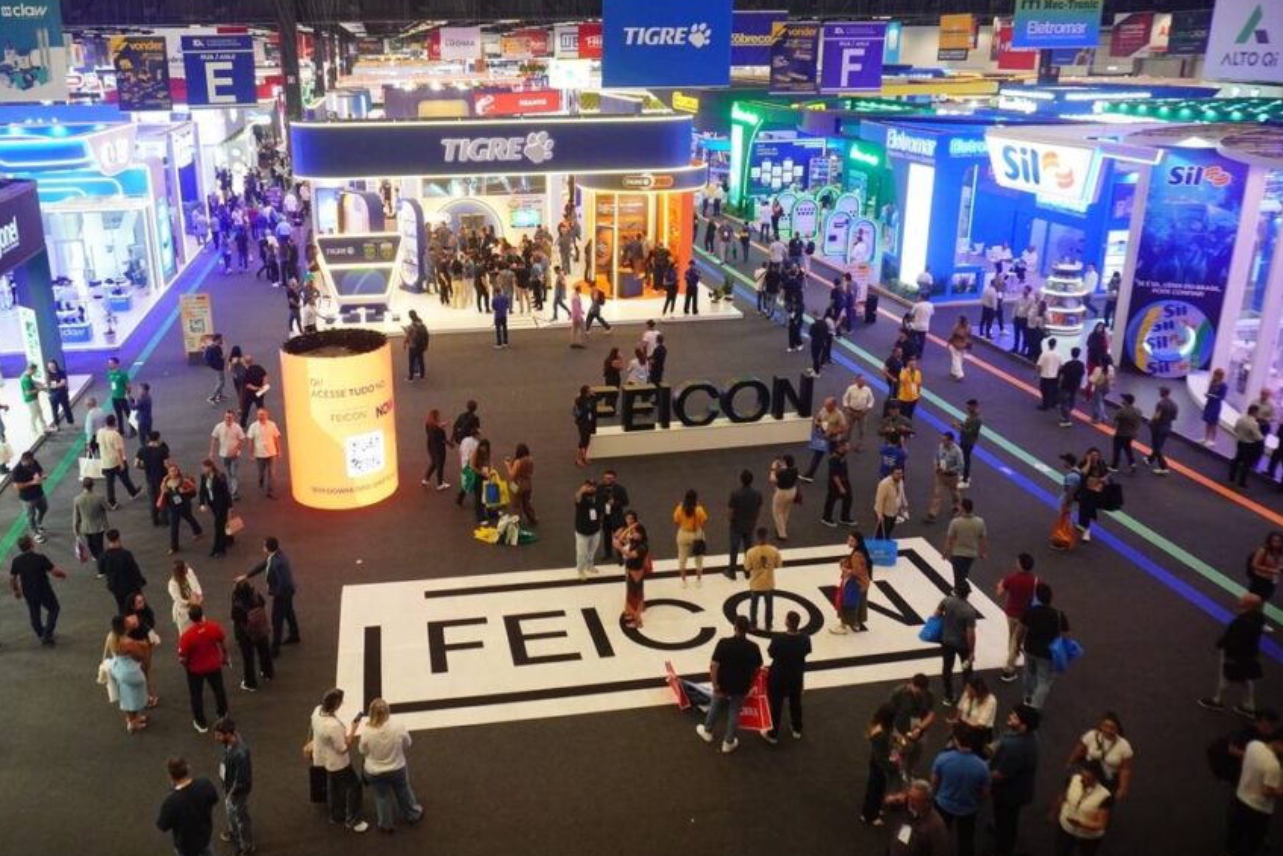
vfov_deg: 44.9
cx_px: 524
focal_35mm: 29
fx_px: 1034
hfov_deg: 63.2
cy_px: 375
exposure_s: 1/125
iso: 1250
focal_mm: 16
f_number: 3.5
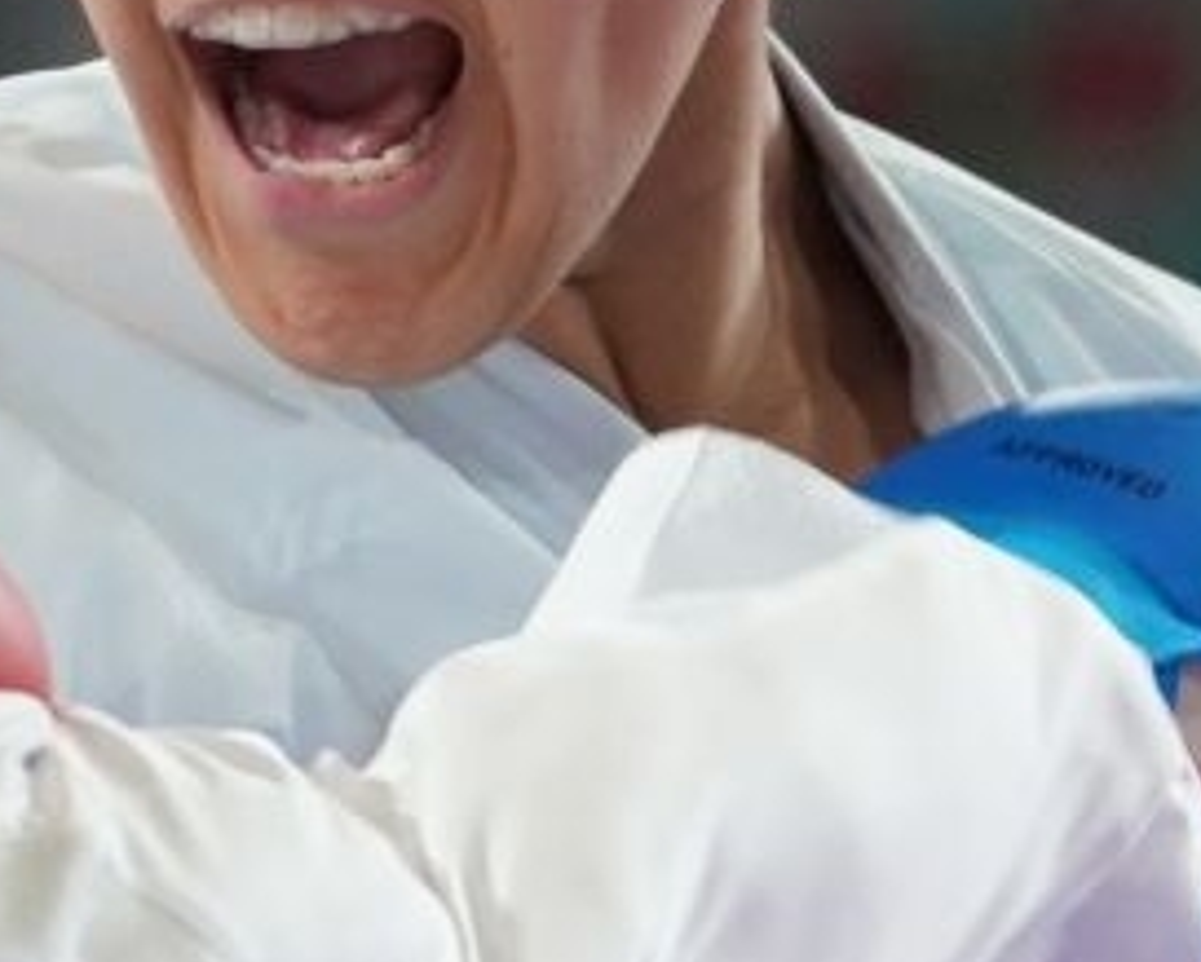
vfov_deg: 0.8
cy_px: 746
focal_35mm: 1864
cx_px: 322
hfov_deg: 1.0
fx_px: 66303
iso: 1250
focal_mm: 200
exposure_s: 1/1000
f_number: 2.8
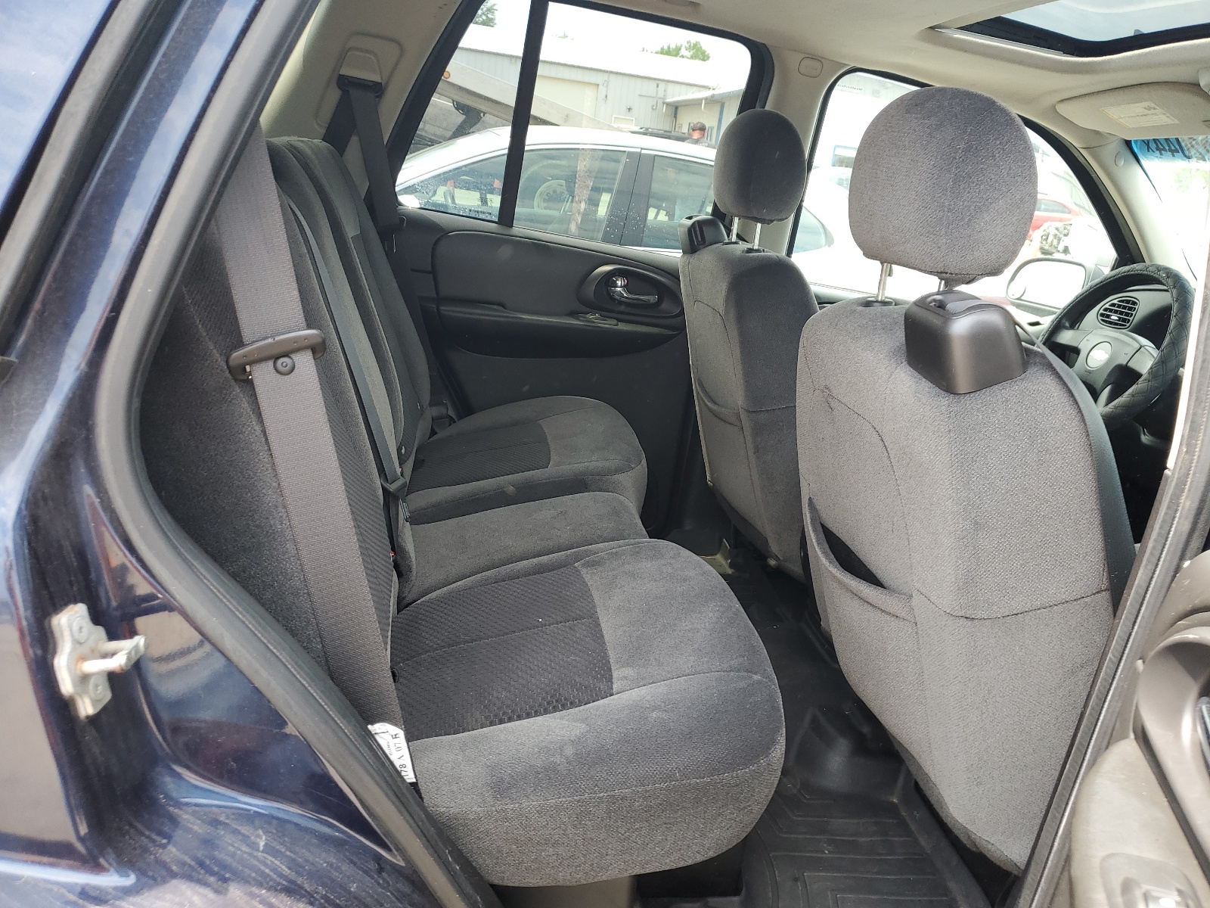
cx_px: 605
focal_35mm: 26
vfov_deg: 53.1
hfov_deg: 67.3
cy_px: 454
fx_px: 909
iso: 50
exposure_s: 1/233
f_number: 1.5
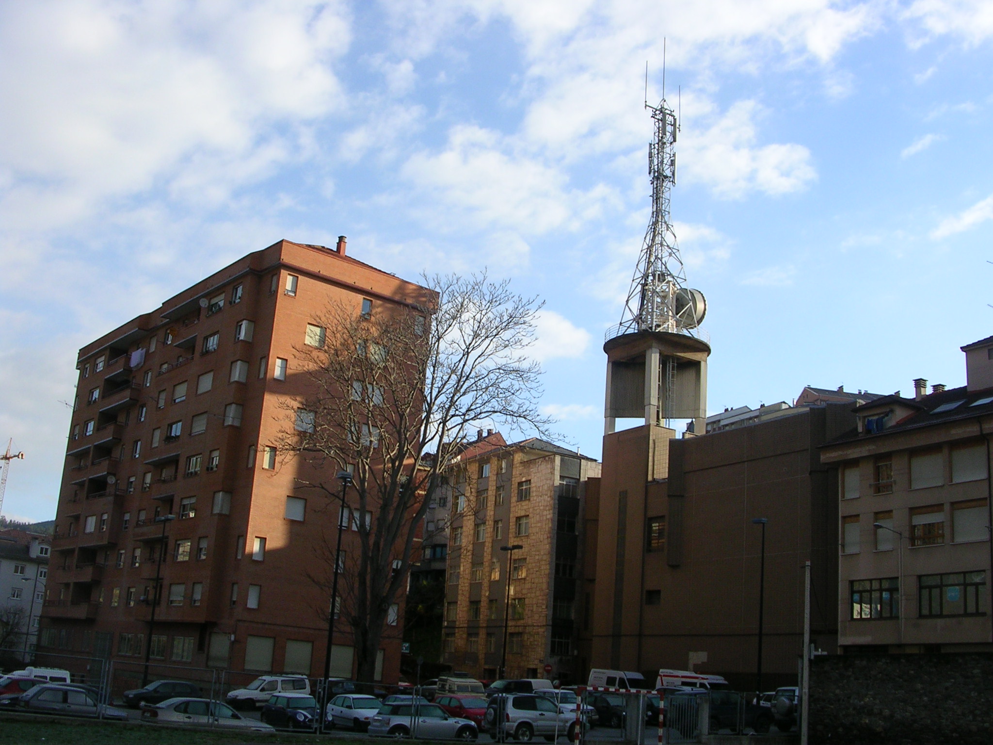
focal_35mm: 38
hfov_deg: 49.0
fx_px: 1090
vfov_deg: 37.7
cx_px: 496
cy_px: 372
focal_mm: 5.8
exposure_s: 1/192
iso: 50
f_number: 5.6
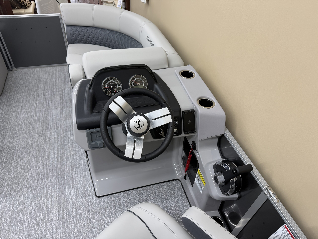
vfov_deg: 56.8
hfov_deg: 71.6
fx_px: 220
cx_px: 159
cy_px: 120
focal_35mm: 24
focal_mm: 6.76
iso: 125
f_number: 1.78
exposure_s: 1/60
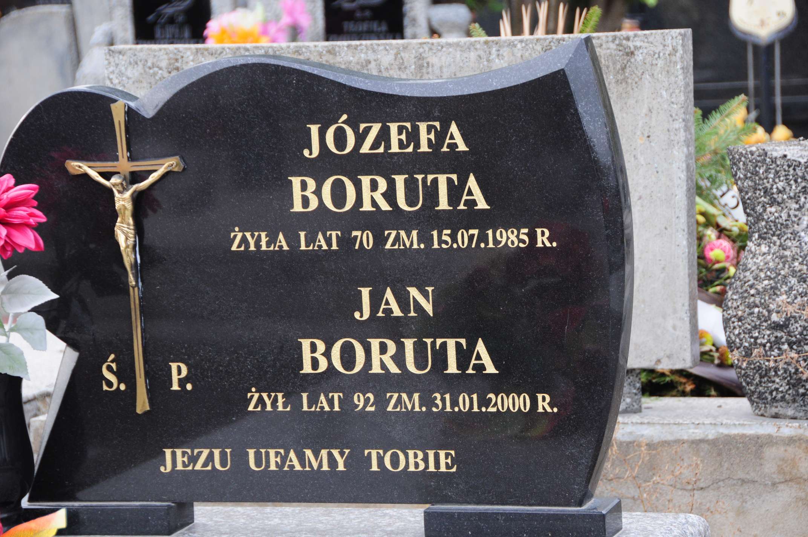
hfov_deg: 13.1
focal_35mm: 158
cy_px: 268
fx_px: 3531
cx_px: 404
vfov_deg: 8.7
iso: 500
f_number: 7.1
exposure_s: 1/200
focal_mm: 105
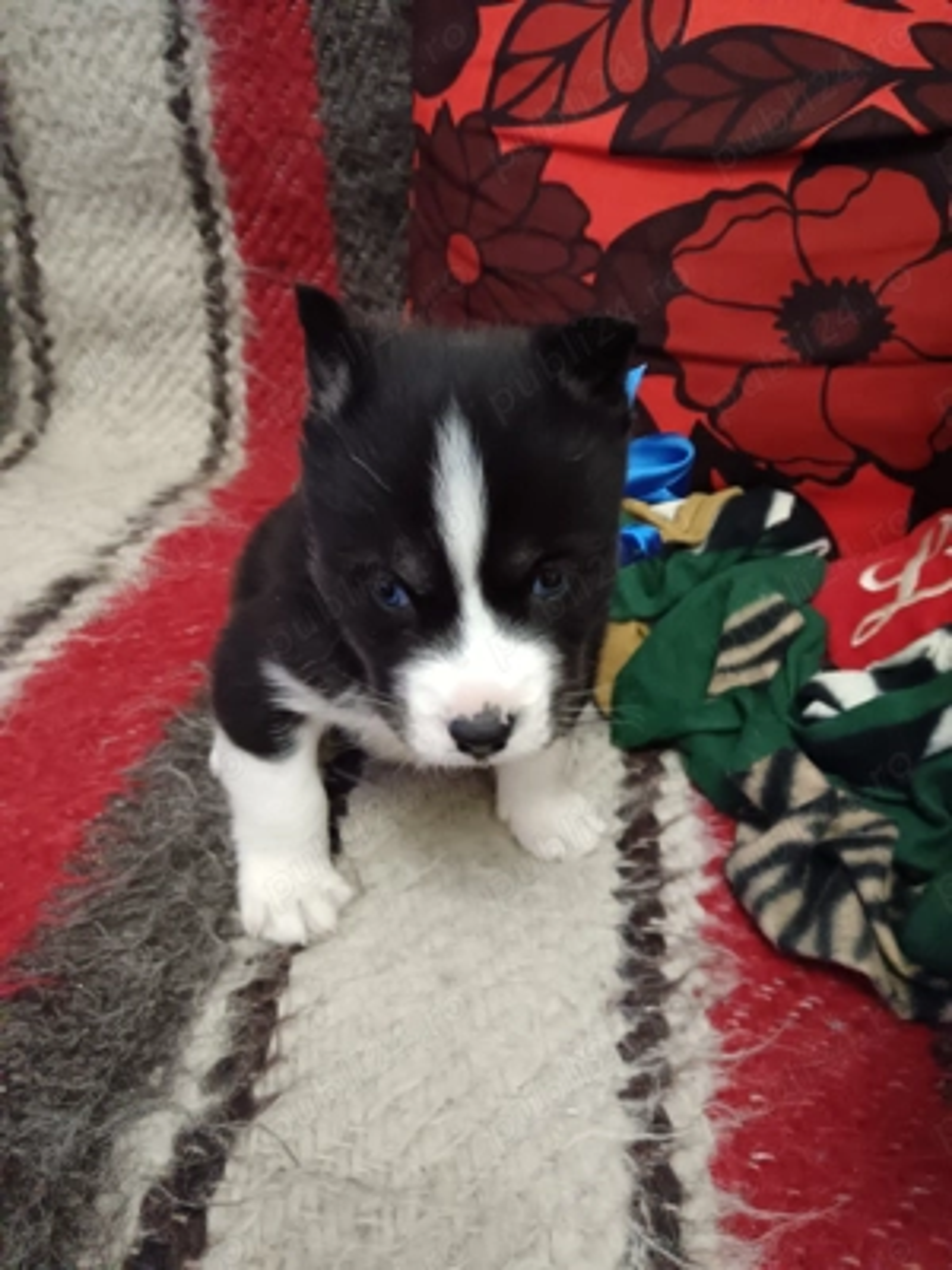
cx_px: 476
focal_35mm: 27
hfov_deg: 51.4
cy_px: 635
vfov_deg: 65.3
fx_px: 990
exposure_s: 1/20
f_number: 1.9
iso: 5122
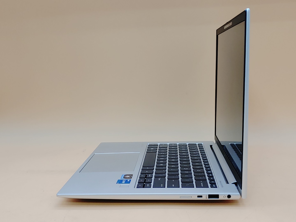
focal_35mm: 46
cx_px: 148
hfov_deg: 41.2
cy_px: 111
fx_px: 393
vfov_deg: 31.5
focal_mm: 4.36
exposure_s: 1/120
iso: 50
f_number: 1.8
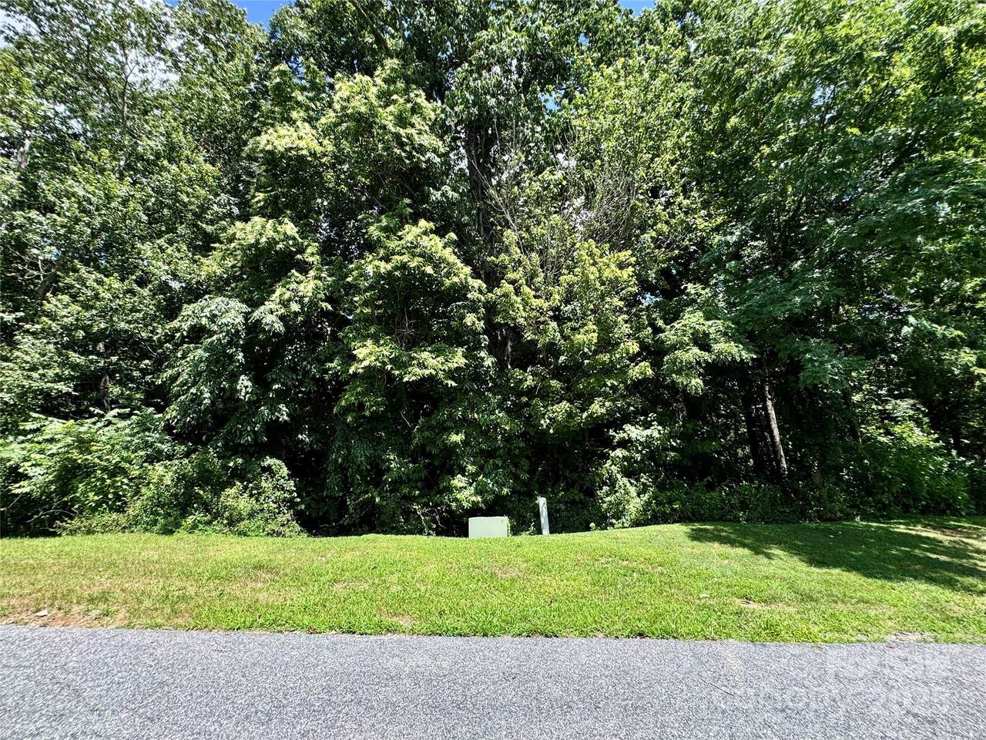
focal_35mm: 14
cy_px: 370
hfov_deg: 102.1
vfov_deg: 85.7
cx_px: 493
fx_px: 399
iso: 40
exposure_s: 1/1323
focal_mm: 2.22
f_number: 2.2
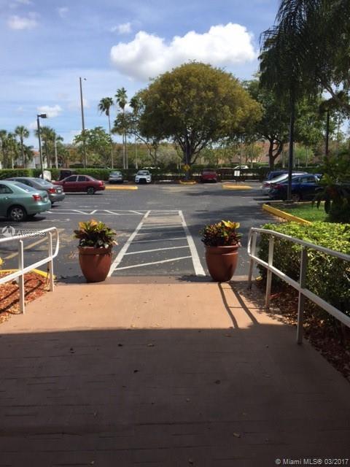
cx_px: 175
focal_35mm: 29
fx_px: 391
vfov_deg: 61.7
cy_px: 234
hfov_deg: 48.2
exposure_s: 1/1883
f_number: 2.2
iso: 32
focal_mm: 4.15
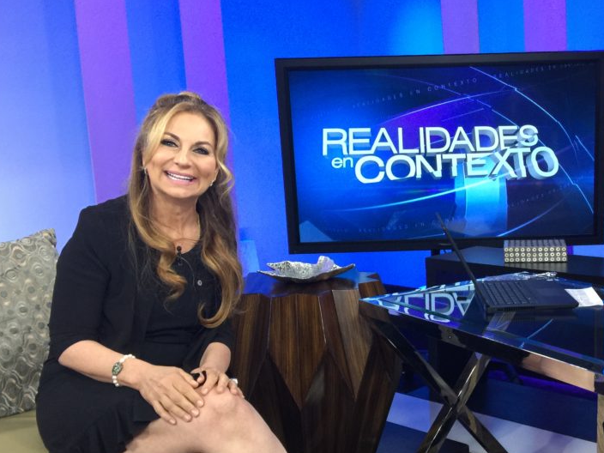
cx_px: 446
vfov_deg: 32.8
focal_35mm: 44
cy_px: 270
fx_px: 768
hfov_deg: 41.8
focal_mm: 4.15
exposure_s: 1/15
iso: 64
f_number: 2.2
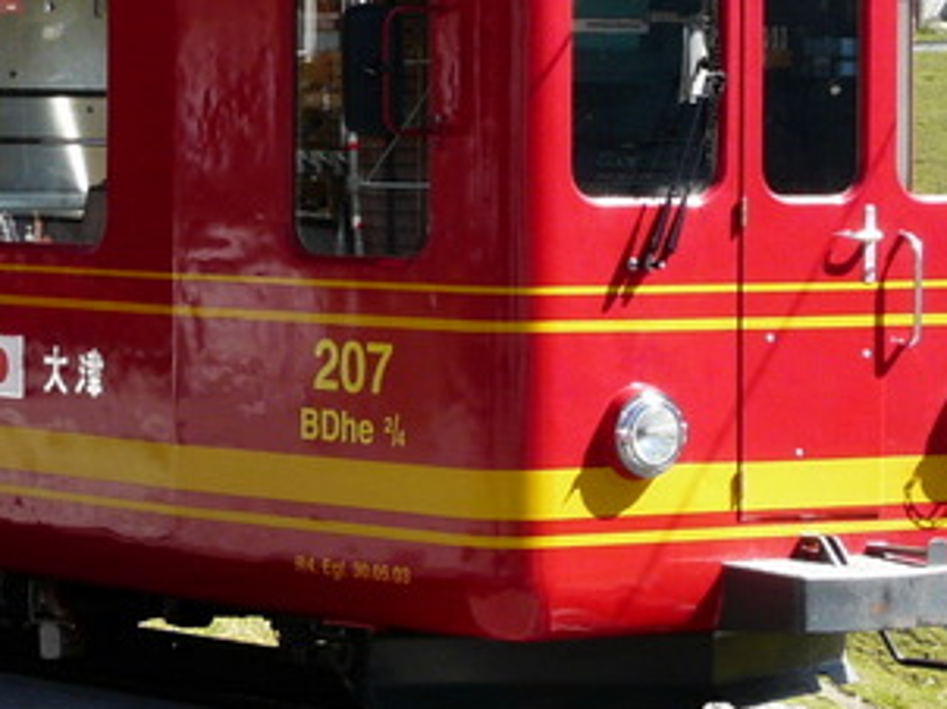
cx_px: -69
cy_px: 195
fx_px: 4620
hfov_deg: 11.5
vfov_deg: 8.8
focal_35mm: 169
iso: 100
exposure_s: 1/200
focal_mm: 8.3
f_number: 5
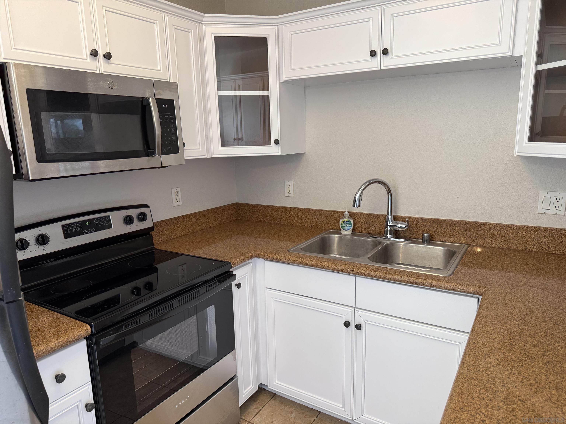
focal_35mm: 24
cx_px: 283
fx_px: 392
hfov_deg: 71.6
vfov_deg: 56.8
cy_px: 212
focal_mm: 6.76
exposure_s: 1/120
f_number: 1.78
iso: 160
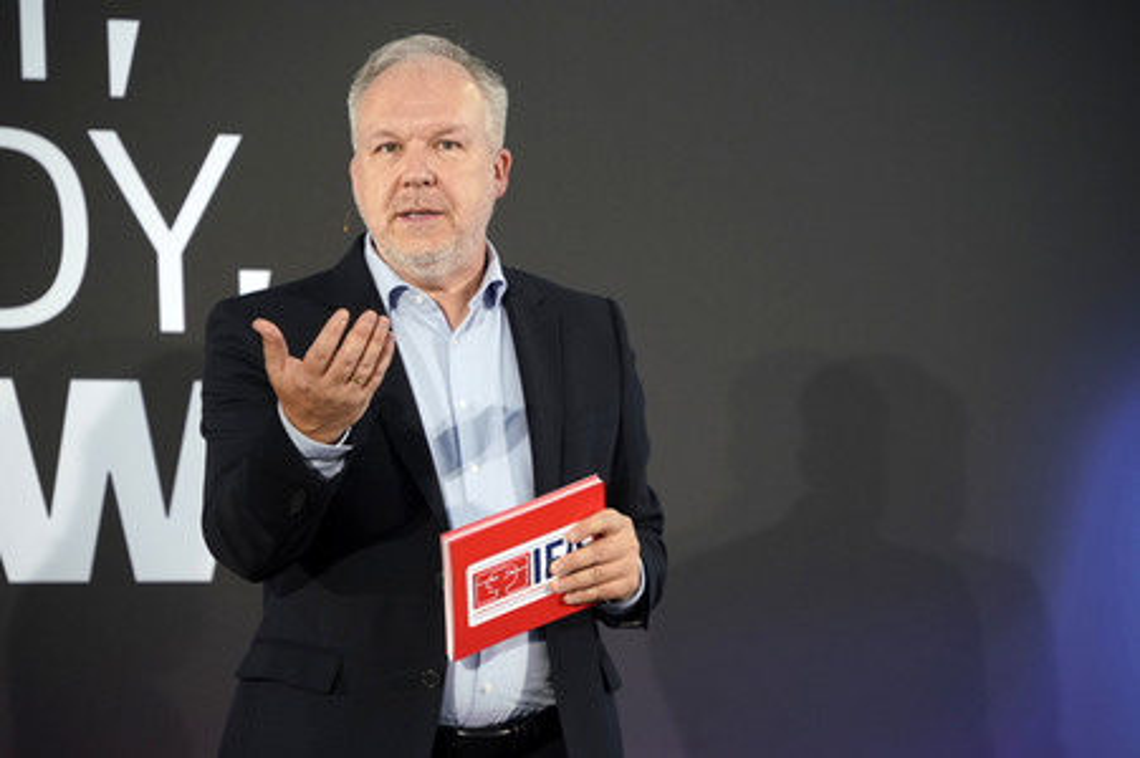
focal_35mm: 147
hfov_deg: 14.0
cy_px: 379
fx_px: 4651
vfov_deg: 9.3
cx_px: 570
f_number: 5.6
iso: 1600
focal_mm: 147
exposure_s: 1/200
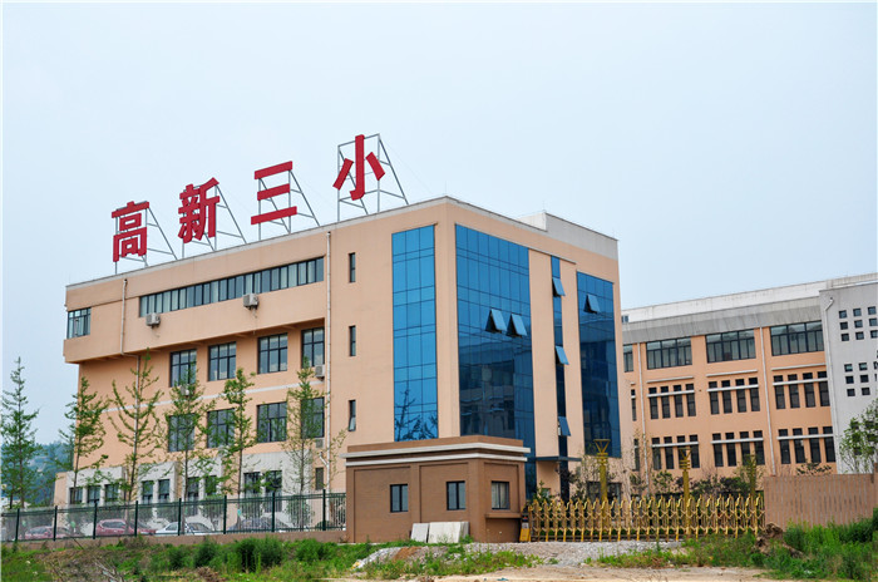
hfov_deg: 41.2
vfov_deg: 28.0
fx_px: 1169
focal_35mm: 48
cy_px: 291
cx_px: 439
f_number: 9
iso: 200
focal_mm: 32
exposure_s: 1/320
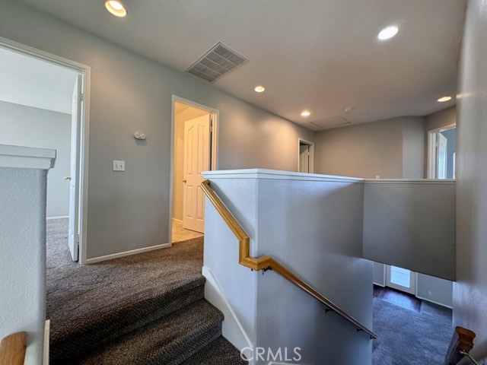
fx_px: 197
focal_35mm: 14
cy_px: 182
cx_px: 244
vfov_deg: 85.7
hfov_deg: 102.1
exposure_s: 1/120
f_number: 2.2
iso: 250
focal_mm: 2.22
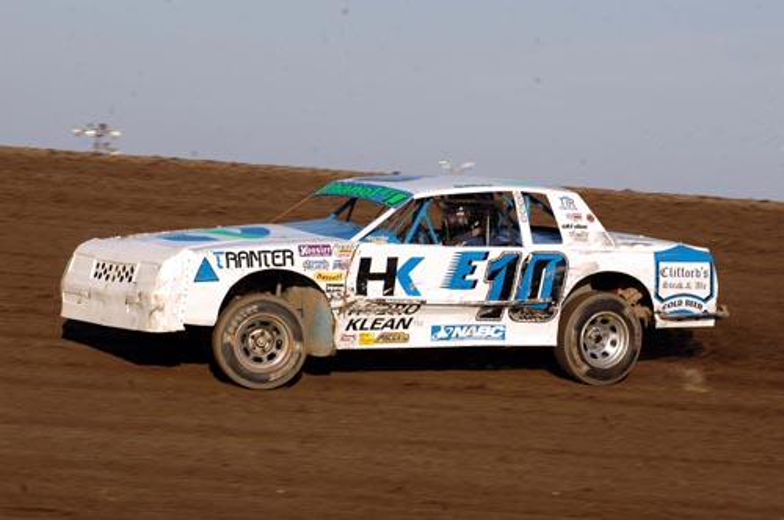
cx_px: 392
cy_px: 260
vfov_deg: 7.6
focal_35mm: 180
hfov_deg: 11.4
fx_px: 3915
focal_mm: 120
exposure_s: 1/500
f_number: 9
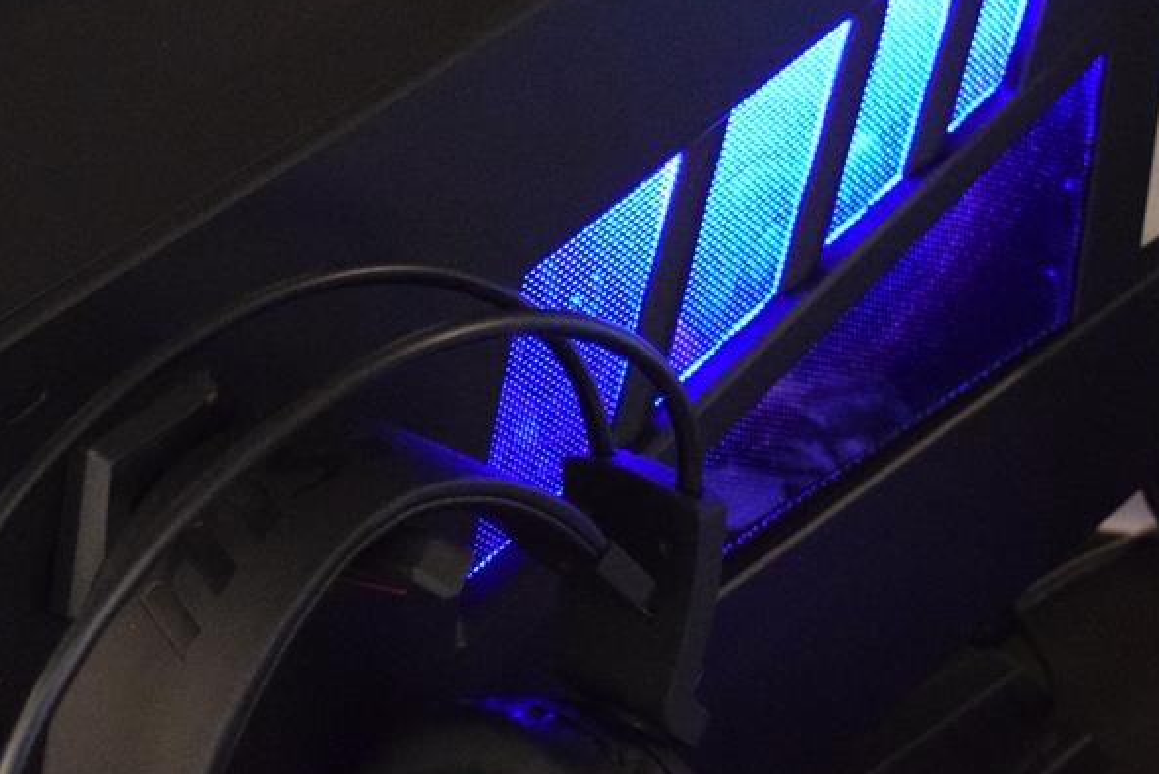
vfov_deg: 12.3
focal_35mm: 111
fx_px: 3586
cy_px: 536
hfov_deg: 18.2
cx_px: 285
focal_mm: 27
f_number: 4
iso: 6400
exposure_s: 1/40
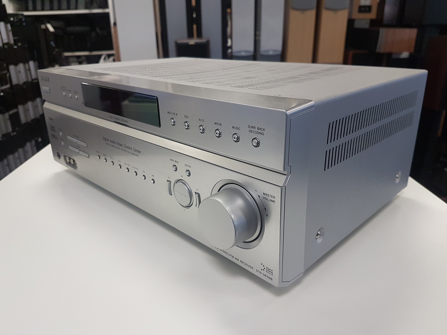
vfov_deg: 53.1
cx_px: 224
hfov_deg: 67.3
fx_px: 336
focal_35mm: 26
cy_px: 168
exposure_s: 1/50
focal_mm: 4.2
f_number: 1.7
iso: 125
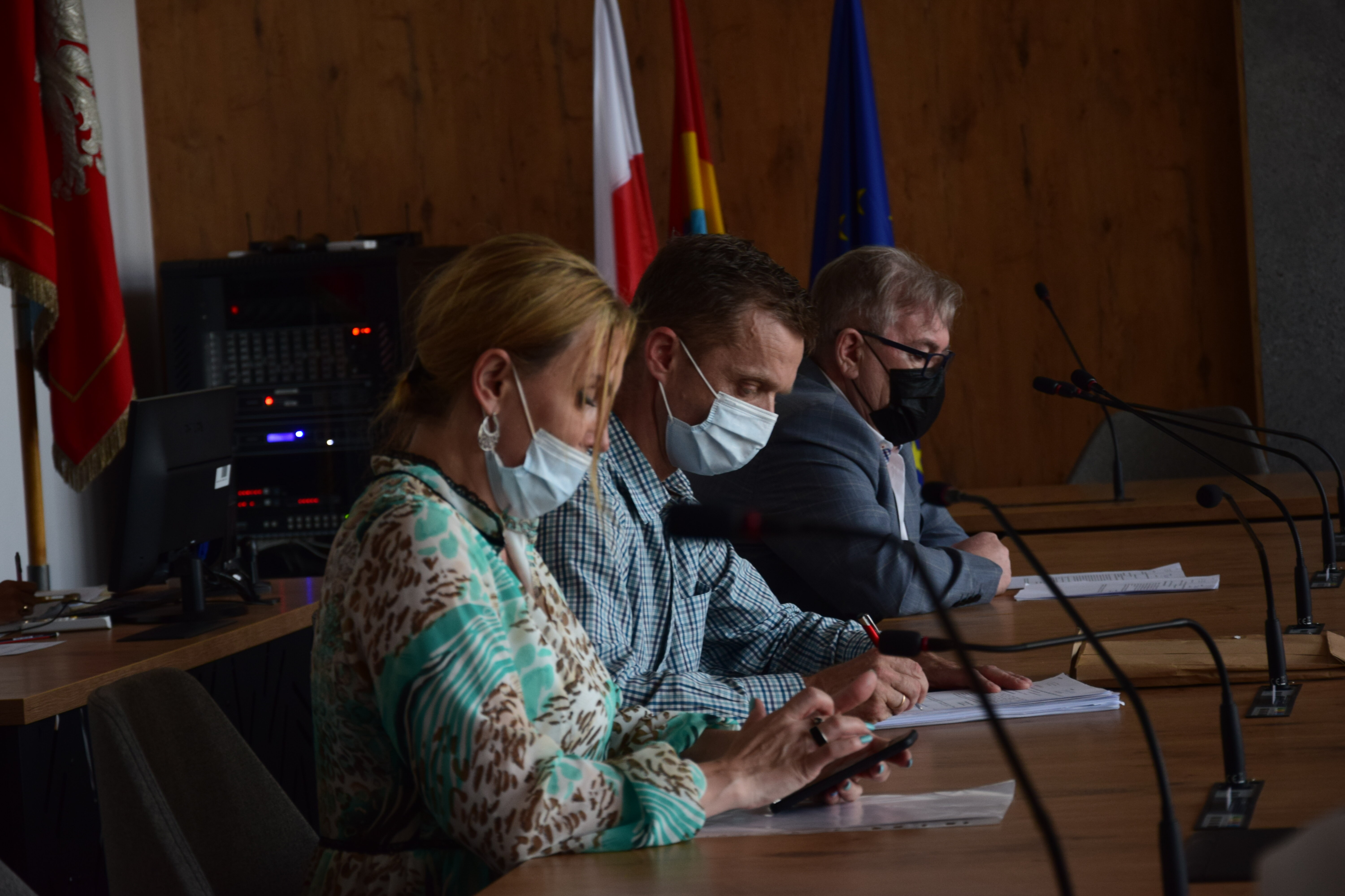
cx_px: 672
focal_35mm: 112
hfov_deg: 18.2
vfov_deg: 12.2
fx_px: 4203
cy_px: 448
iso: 640
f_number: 5.3
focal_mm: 75
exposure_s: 1/80
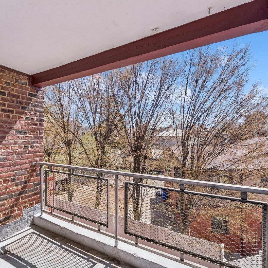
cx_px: 114
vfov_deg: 80.7
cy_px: 134
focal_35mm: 18
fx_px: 158
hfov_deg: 80.2
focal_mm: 14
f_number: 11
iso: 100
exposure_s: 1/50
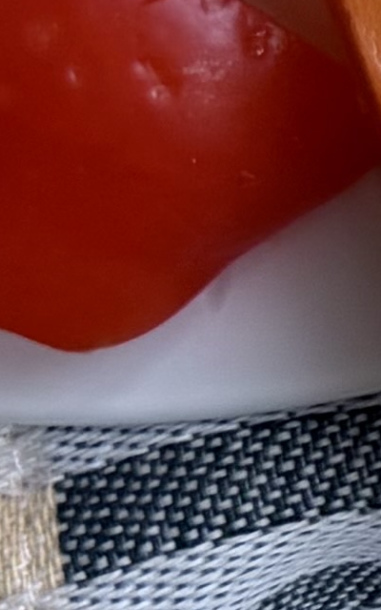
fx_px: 3771
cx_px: 1980
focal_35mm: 227
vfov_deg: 9.1
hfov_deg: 4.7
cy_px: -179
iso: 80
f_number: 1.78
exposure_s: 1/121
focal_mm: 6.76
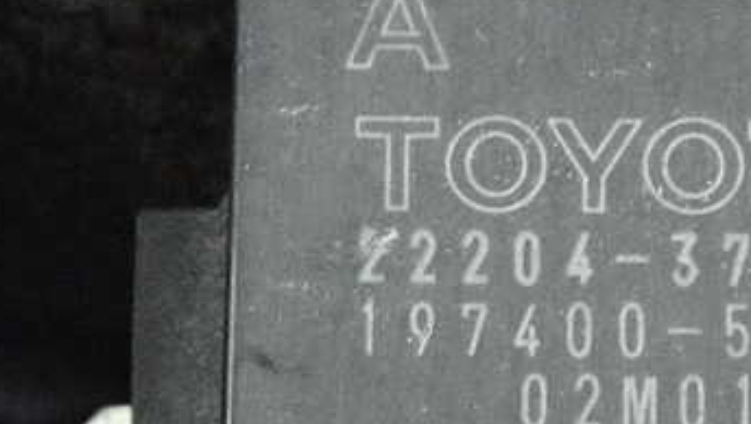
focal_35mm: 190
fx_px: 3786
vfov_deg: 6.4
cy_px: 411
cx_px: 537
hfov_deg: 11.3
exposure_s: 1/125
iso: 8000
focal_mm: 18
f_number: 4.9
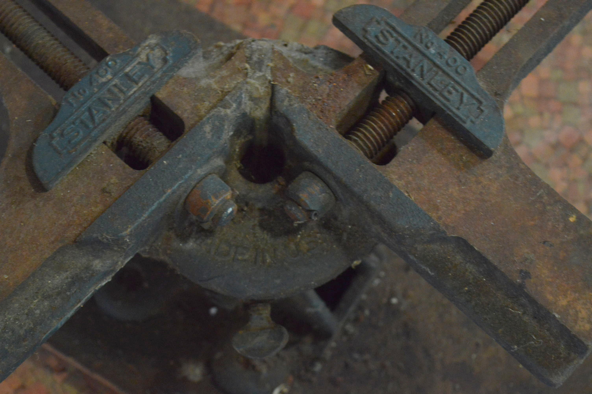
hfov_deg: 24.6
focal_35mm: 82
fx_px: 1355
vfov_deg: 16.5
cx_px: 296
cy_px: 197
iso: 3200
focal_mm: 55
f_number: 6.3
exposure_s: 1/50
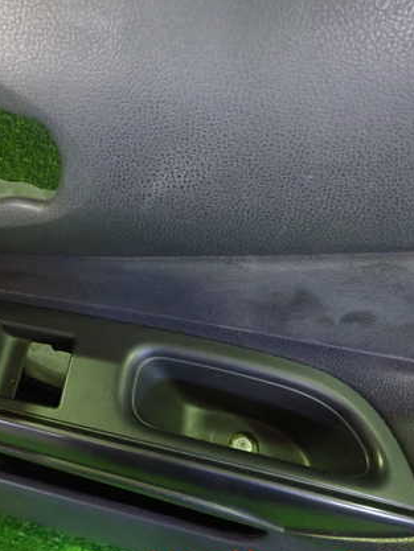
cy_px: 284
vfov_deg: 51.3
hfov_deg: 37.5
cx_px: 53
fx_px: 574
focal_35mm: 36
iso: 800
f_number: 2
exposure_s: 1/25
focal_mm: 4.5
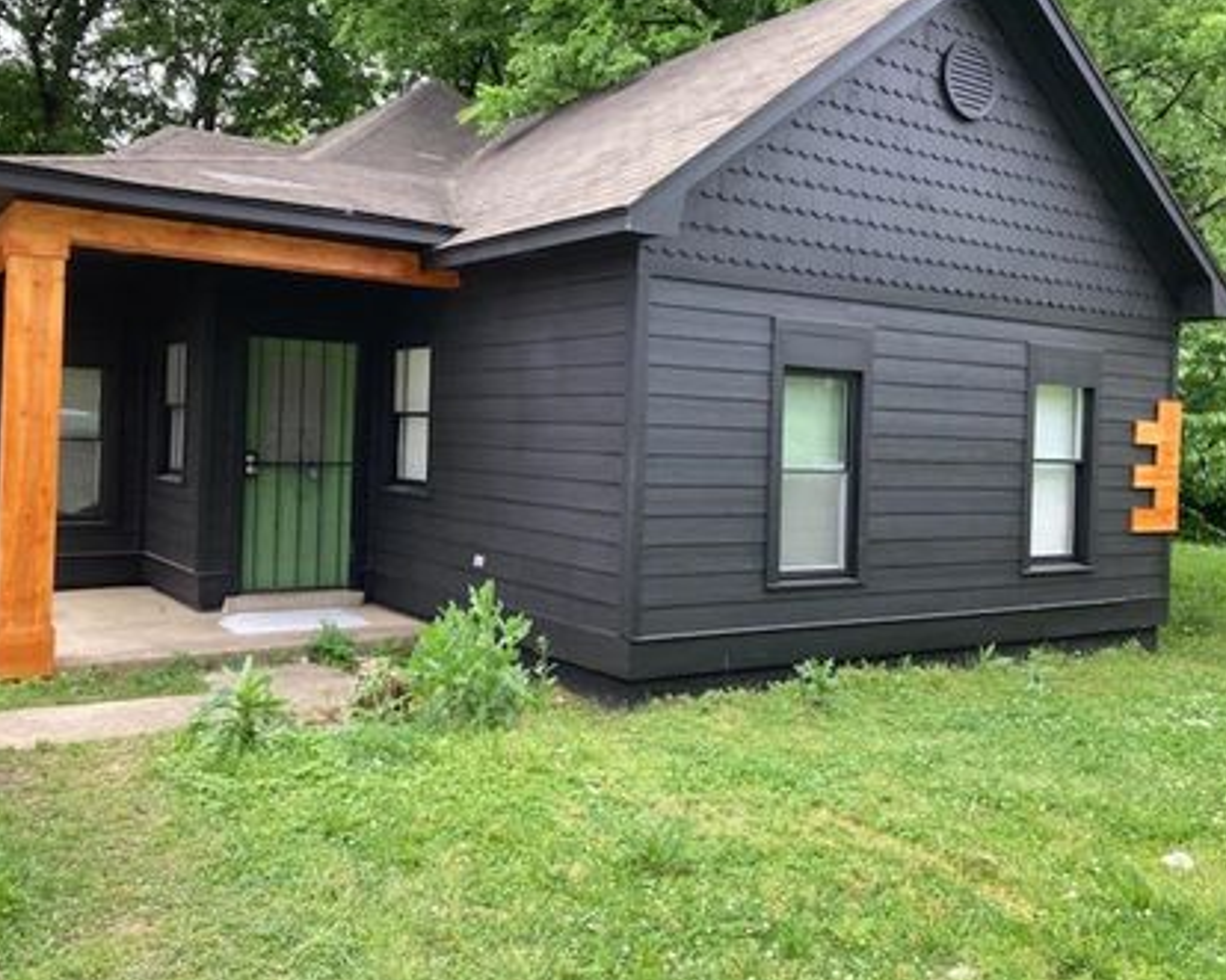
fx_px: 1197
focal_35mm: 33
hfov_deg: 54.2
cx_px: 631
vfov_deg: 44.5
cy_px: 446
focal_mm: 3.99
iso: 20
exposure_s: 1/306
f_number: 1.8
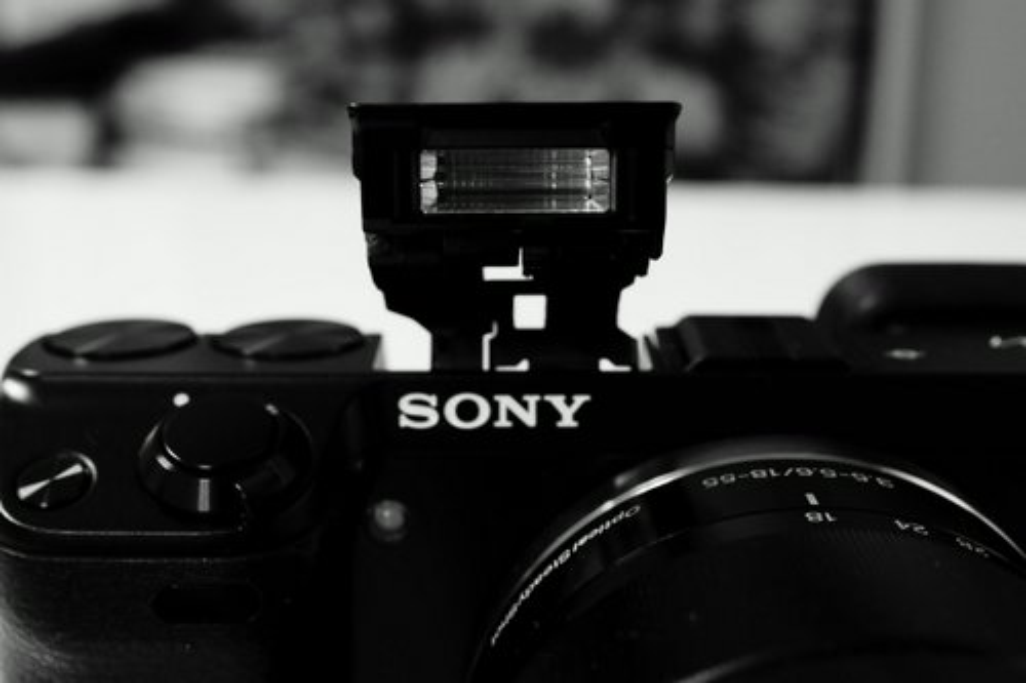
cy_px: 342
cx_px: 513
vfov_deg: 29.8
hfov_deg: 43.6
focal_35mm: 45
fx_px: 1282
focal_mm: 30
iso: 1600
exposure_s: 1/15
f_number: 7.1
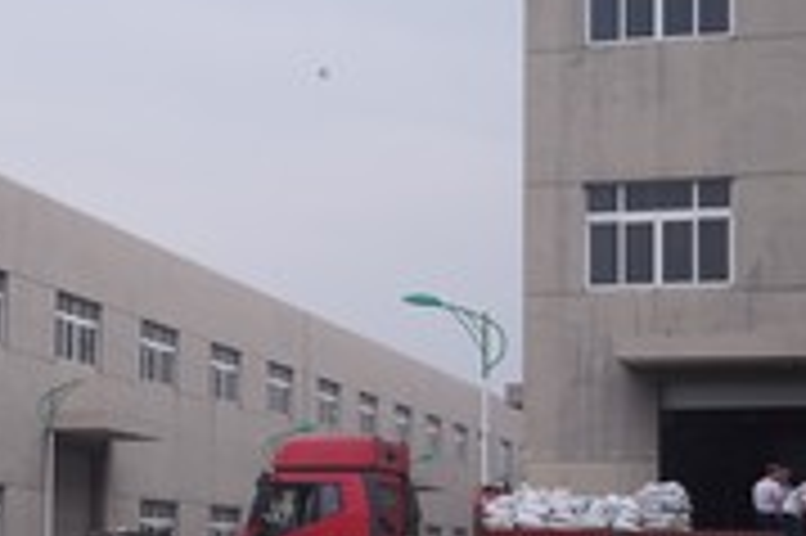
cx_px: 41
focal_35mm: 98
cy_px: 437
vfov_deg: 13.9
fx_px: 2192
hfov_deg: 20.3
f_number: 20
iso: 1000
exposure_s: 1/160
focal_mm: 39
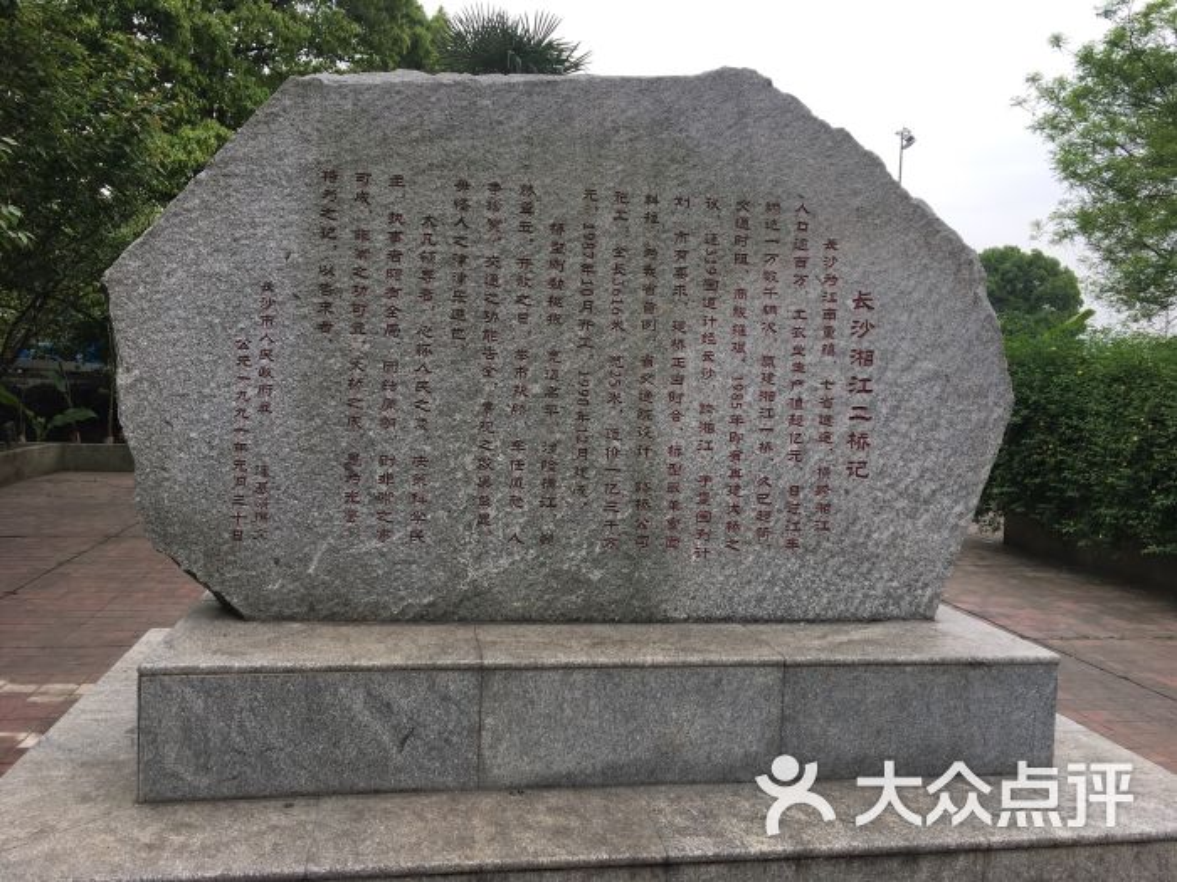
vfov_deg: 48.2
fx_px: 986
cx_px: 588
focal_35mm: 29
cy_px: 441
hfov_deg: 61.7
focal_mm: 4.15
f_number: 2.2
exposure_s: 1/463
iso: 25
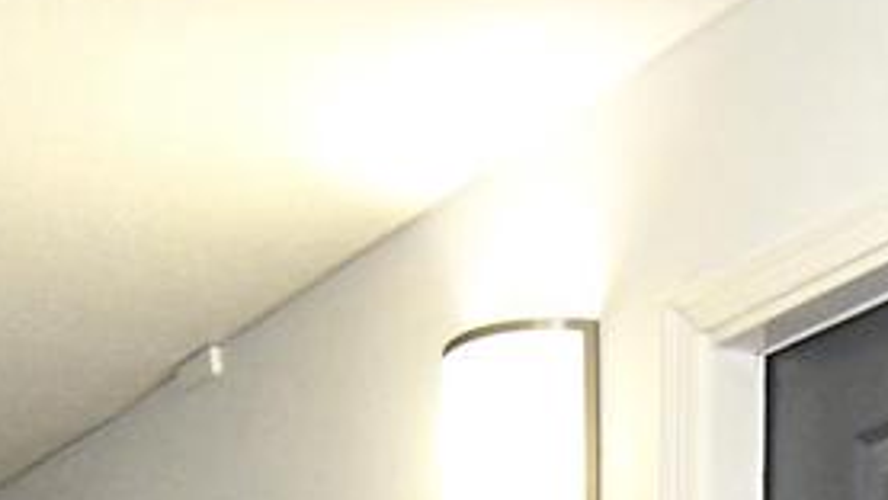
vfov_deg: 10.3
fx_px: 2308
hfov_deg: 21.7
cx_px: 545
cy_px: 1285
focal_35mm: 98
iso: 2000
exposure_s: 1/60
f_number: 4
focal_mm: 12
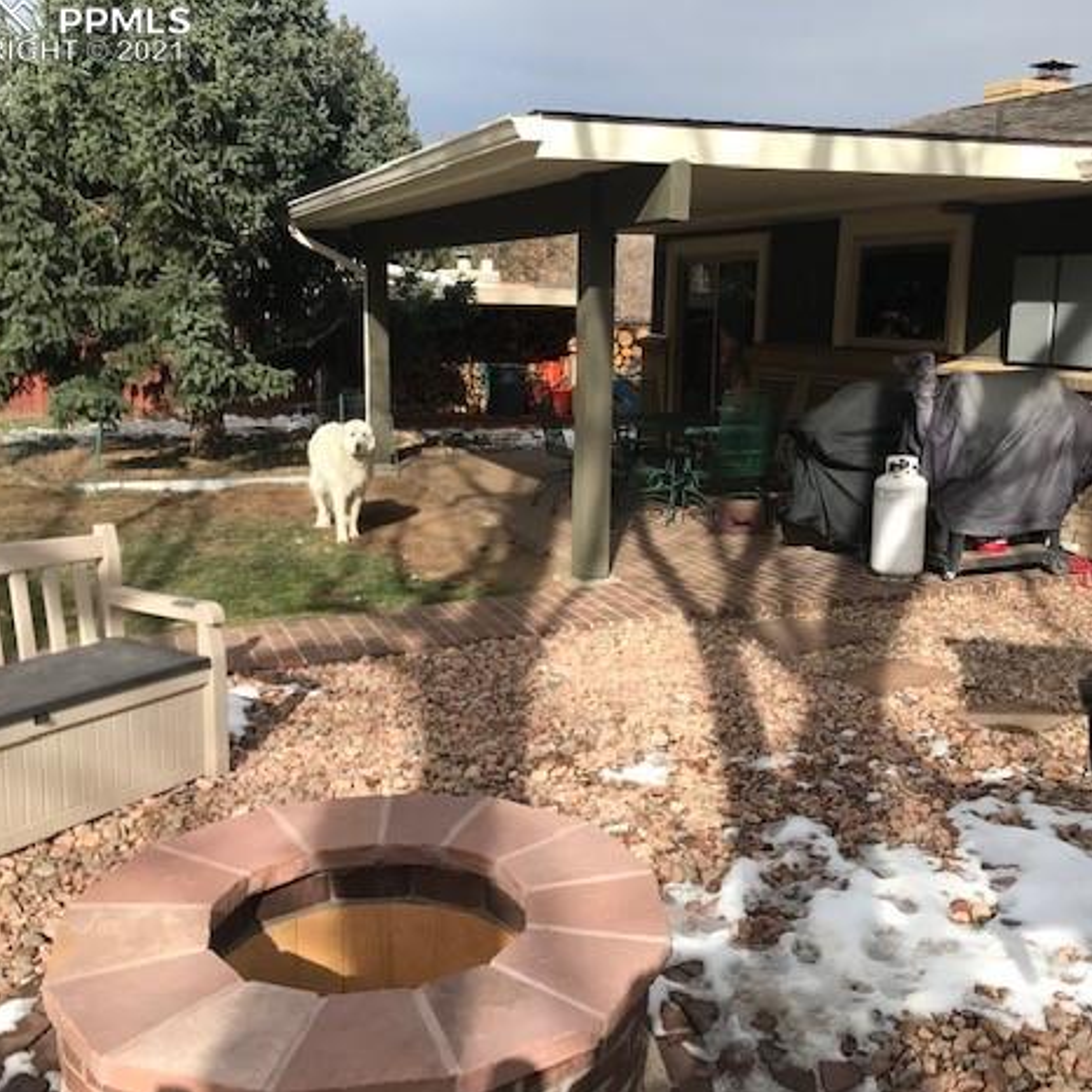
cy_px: 544
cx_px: 647
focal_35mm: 34
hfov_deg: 48.2
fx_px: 1213
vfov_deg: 48.5
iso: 20
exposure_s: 1/1808
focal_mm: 3.99
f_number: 1.8
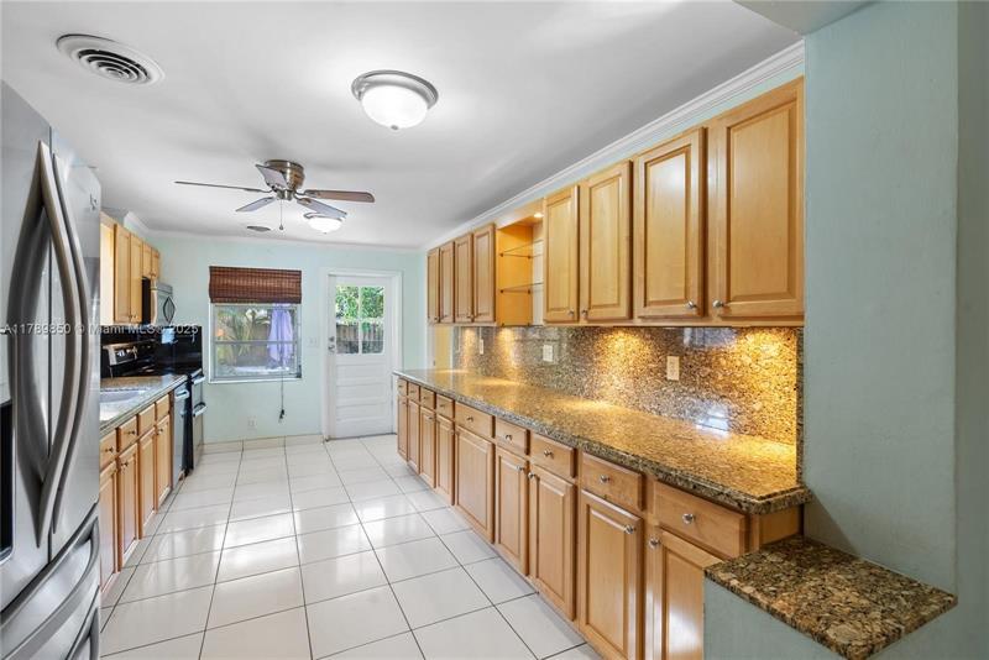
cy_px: 330
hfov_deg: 96.7
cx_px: 494
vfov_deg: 73.8
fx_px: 440
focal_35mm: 16
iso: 320
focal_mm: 16
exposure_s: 1/1.25
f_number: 9
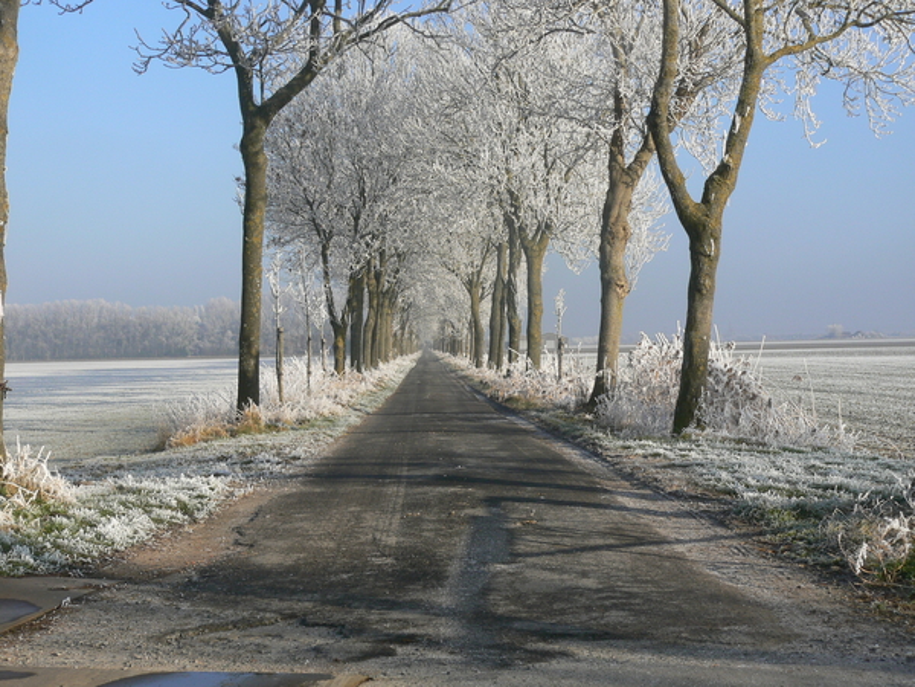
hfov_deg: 29.4
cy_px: 344
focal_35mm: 66
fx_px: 1745
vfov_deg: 22.3
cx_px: 458
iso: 80
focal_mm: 11
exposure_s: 1/500
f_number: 6.3
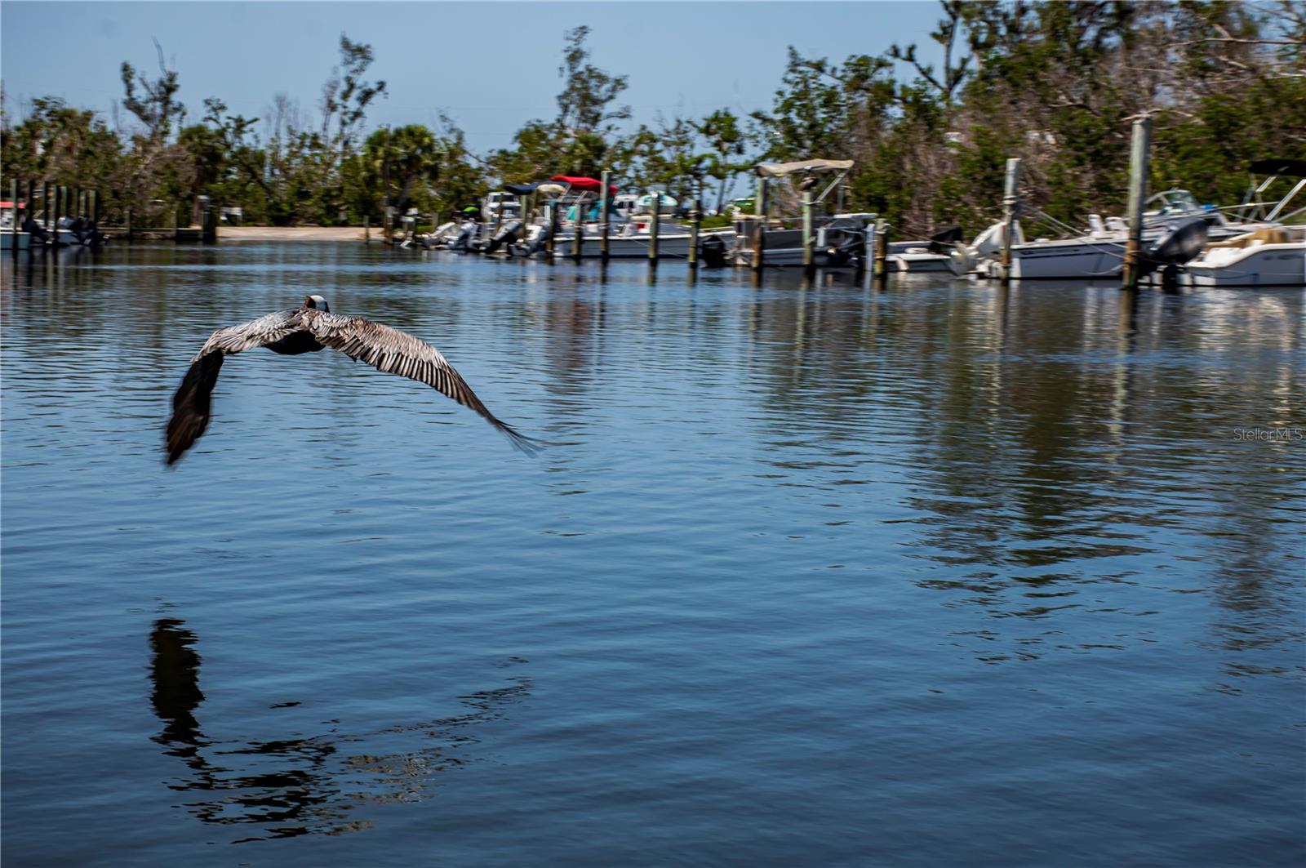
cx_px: 653
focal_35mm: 75
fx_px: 2718
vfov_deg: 18.1
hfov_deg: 27.0
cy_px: 434
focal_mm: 50
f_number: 8
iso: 100
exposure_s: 1/250
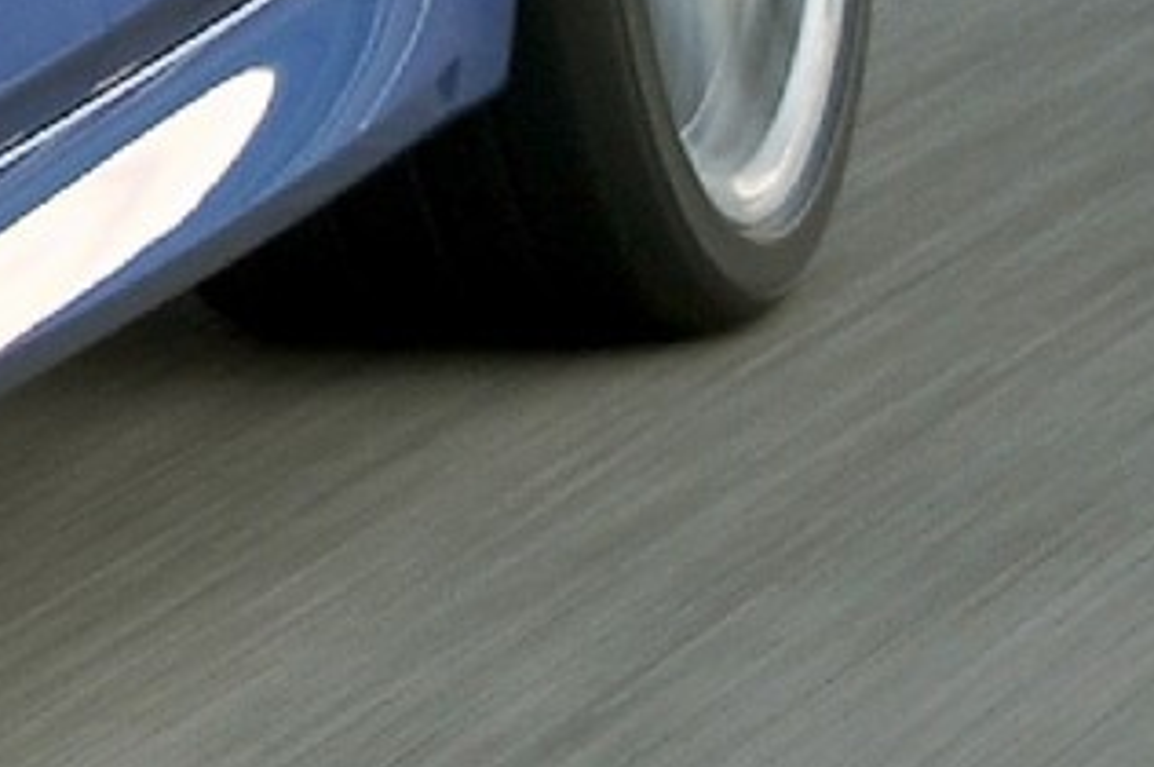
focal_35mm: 404
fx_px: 12937
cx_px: -2889
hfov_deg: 4.8
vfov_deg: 3.4
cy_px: -495
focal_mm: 34
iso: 200
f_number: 5.6
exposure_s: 1/45
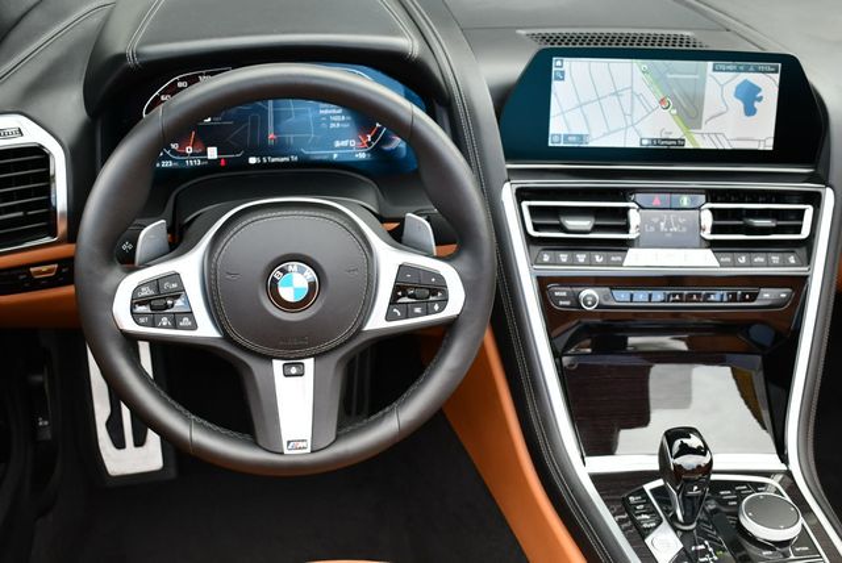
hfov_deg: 41.1
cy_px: 282
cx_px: 421
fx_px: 1124
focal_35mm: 48
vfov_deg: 28.1
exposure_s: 1/250
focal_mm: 24
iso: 400
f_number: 3.8
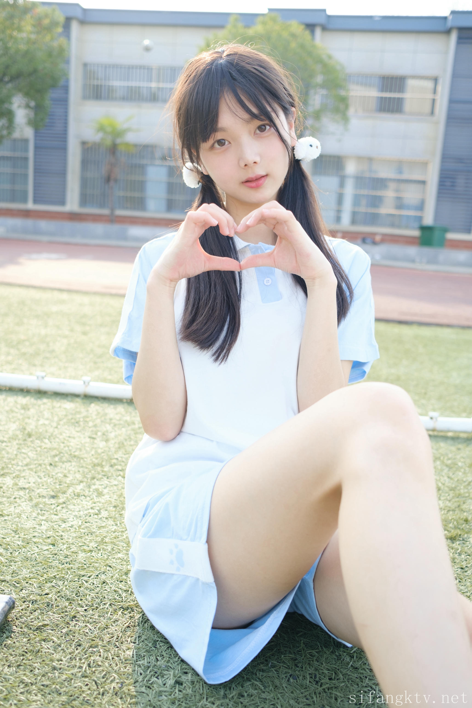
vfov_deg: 54.4
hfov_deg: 37.9
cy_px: 354
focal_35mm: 35
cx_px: 236
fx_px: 688
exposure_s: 1/500
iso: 160
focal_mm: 23
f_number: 2.8
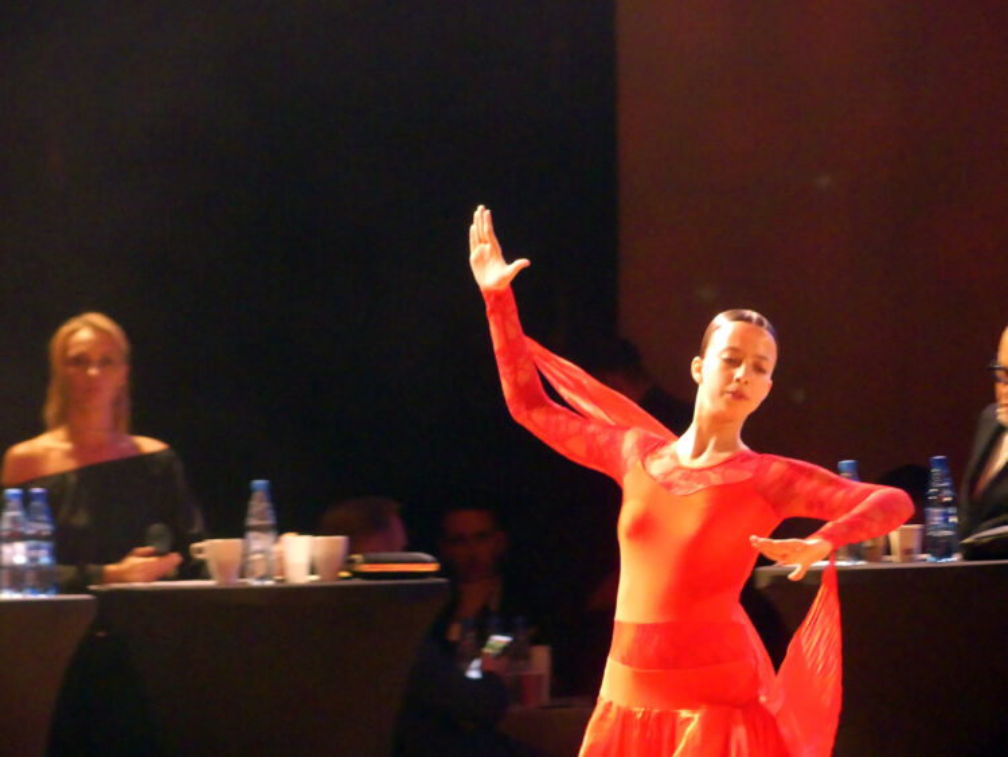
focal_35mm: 400
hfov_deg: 5.0
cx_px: 504
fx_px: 11652
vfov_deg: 3.7
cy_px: 378
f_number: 2.8
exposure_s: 1/100
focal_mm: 71.9
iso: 1250
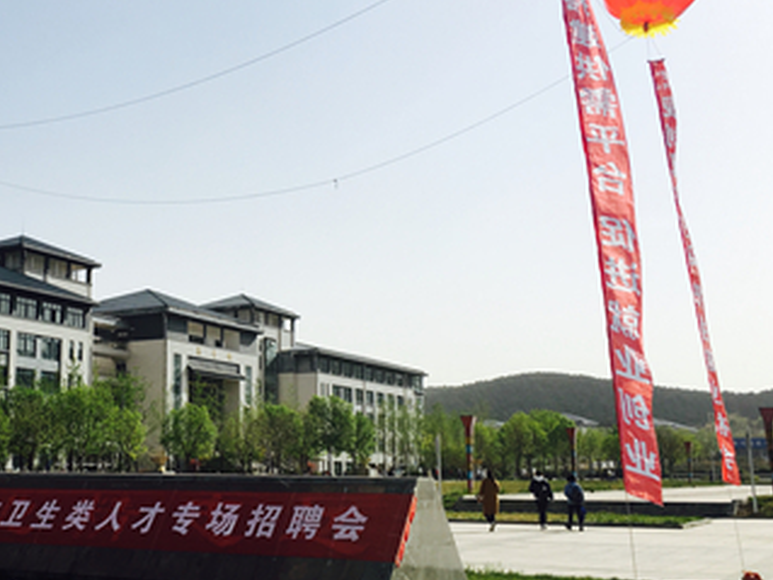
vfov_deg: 29.1
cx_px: 162
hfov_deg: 37.0
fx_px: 1116
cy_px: 274
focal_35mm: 50
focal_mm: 4.15
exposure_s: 1/1789
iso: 25
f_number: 2.2
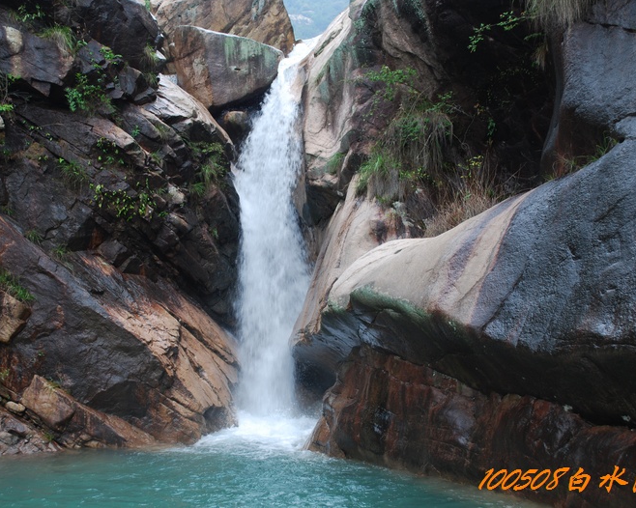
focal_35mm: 48
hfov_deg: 38.7
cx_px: 283
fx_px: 903
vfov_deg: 31.4
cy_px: 251
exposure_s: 1/100
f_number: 5
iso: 200
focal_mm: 28
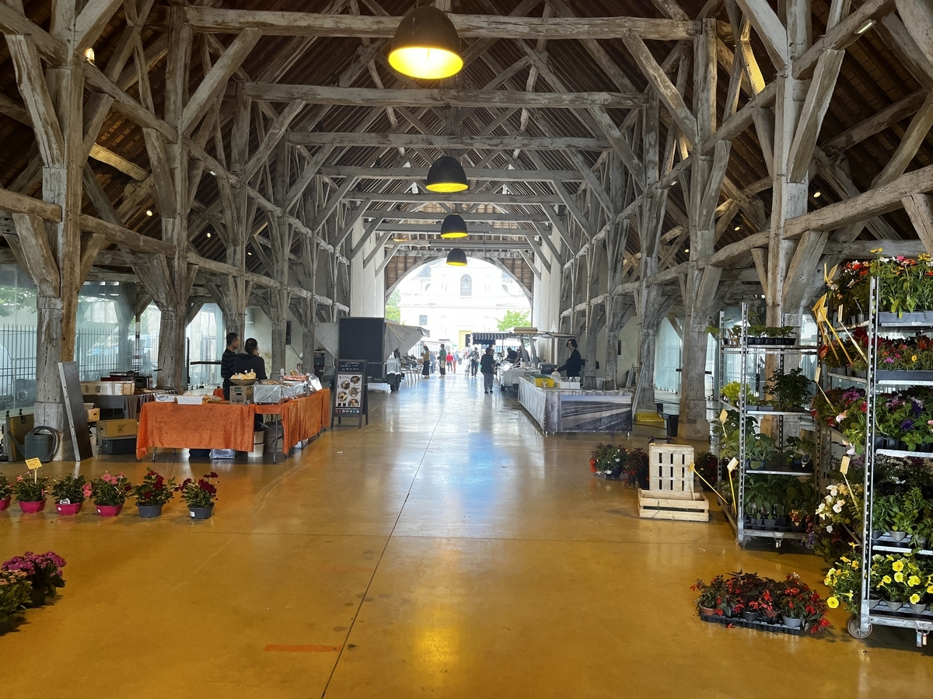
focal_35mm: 26
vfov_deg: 53.1
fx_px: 701
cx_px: 466
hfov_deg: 67.3
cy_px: 350
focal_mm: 5.1
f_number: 1.6
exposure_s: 1/100
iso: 64
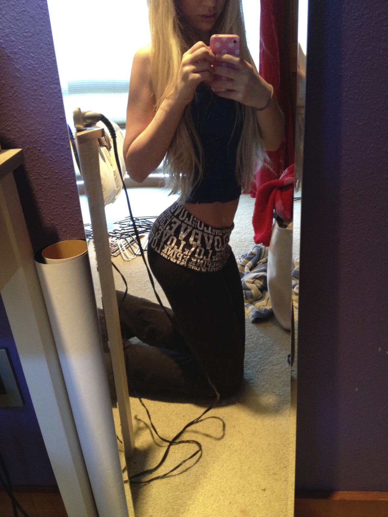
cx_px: 194
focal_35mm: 35
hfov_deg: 40.7
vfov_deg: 52.6
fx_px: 523
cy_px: 258
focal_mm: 4.28
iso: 250
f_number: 2.4
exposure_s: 1/20
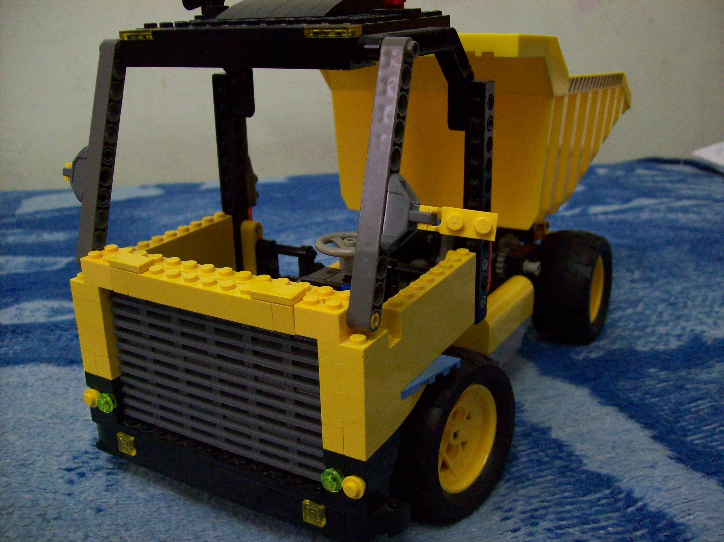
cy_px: 271
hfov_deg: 51.4
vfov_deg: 39.6
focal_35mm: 36
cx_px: 362
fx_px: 753
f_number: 2.7
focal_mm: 6
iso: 200
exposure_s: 1/8
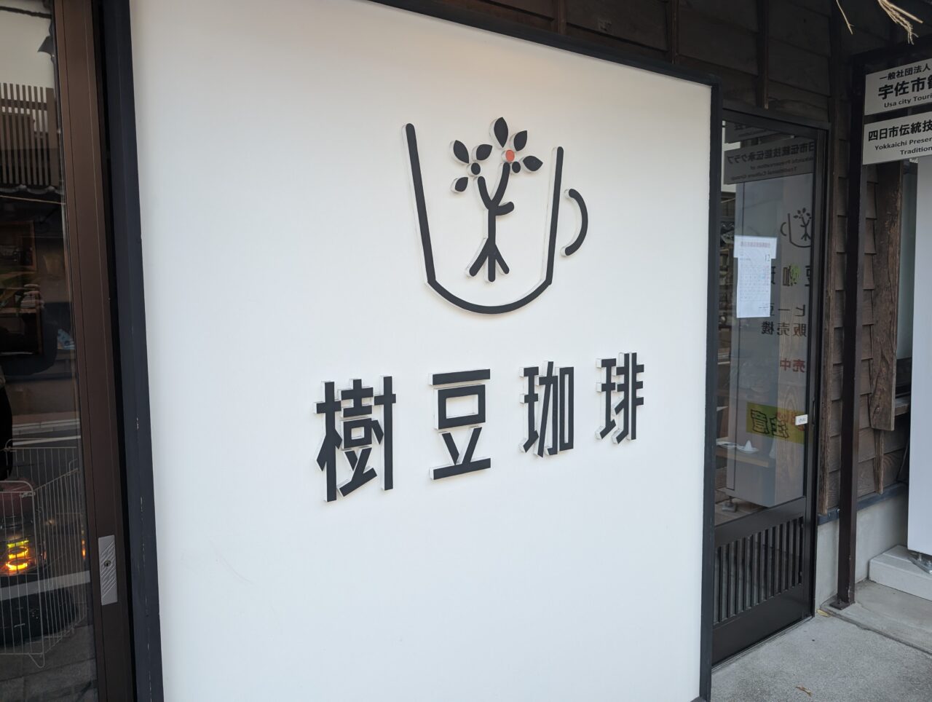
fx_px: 647
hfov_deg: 71.5
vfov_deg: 56.9
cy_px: 351
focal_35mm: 24
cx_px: 466
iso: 50
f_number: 1.68
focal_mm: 6.9
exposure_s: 1/205
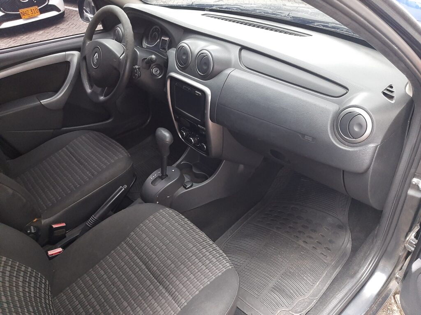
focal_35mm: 27
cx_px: 210
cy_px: 158
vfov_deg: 51.4
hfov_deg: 65.3
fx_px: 328
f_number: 1.7
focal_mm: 3.93
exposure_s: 1/20
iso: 500
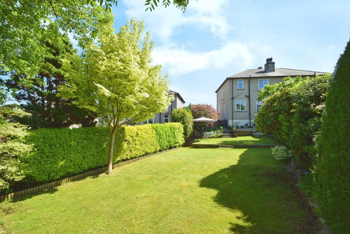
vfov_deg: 77.3
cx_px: 175
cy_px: 117
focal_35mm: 15
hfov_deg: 100.4
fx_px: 146
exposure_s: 1/400
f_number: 11
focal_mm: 10
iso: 400
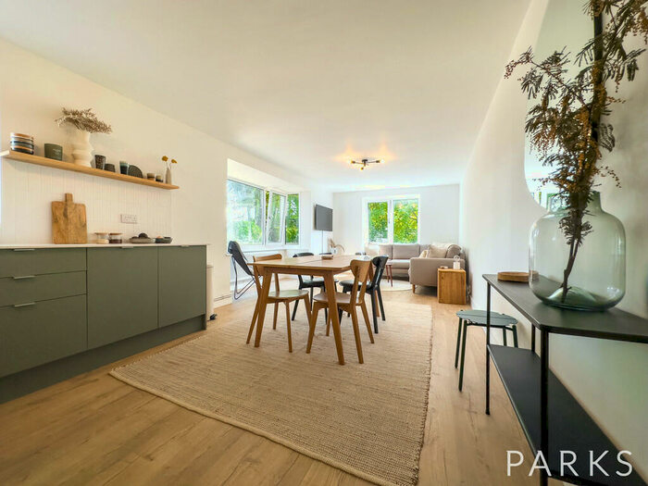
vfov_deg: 85.7
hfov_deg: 102.1
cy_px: 243
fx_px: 262
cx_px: 324
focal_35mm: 14
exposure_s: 1/200
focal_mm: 2.22
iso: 40
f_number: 2.2
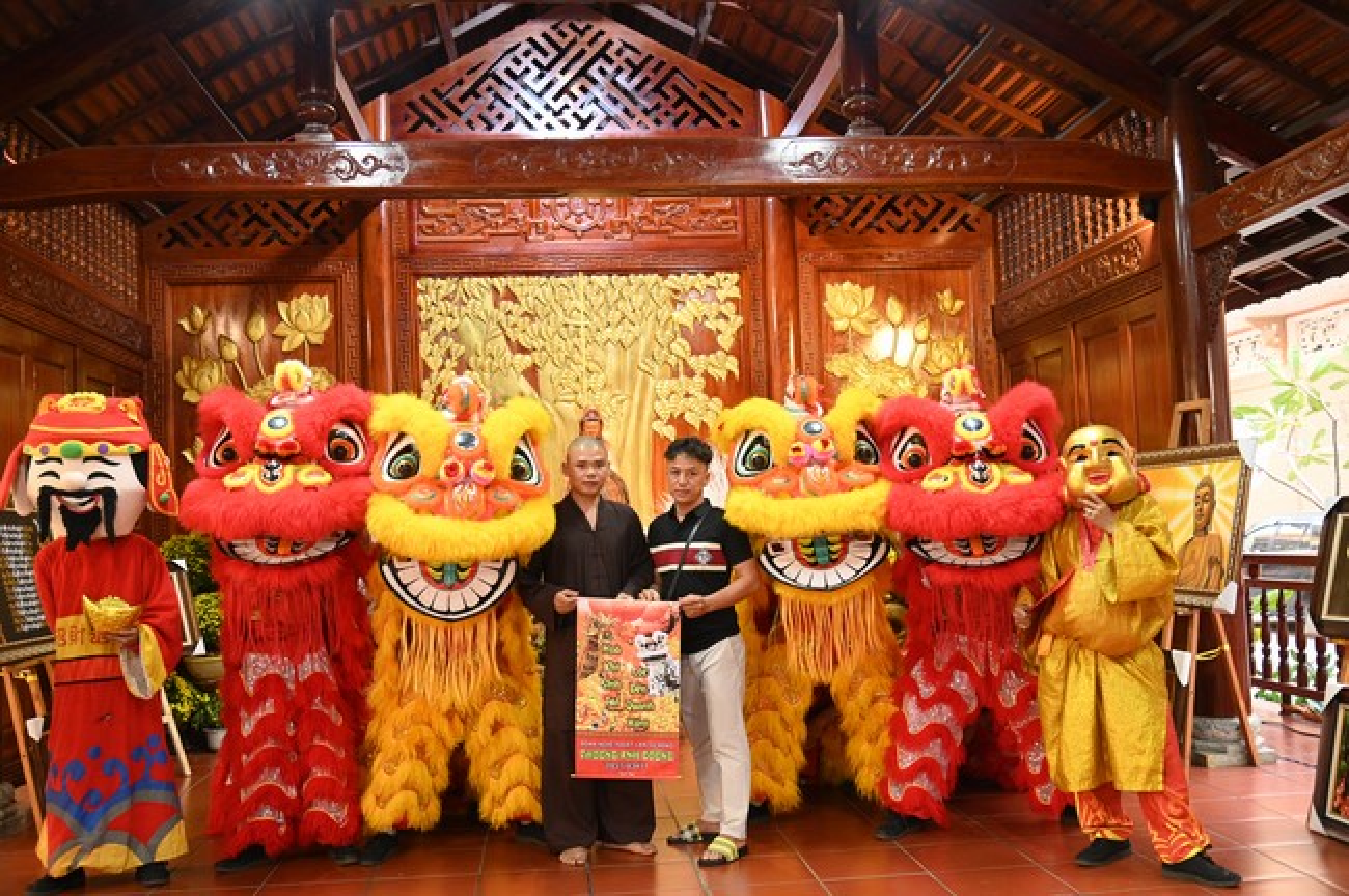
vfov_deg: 37.8
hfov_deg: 54.5
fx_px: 1310
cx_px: 674
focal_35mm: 35
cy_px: 448
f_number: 4.5
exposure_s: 1/200
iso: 5000
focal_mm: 35
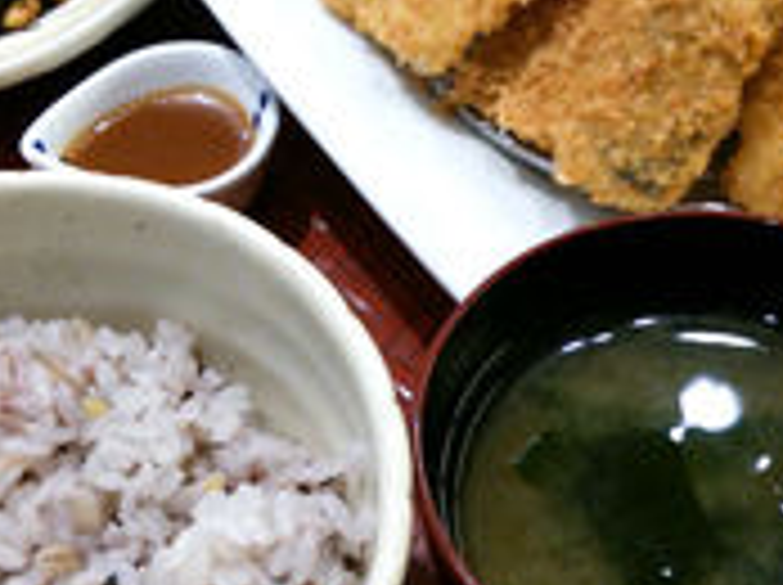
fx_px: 1559
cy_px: 274
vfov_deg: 21.3
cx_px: 382
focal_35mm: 69
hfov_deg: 28.2
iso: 80
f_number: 1.94
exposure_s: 1/48
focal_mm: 4.06
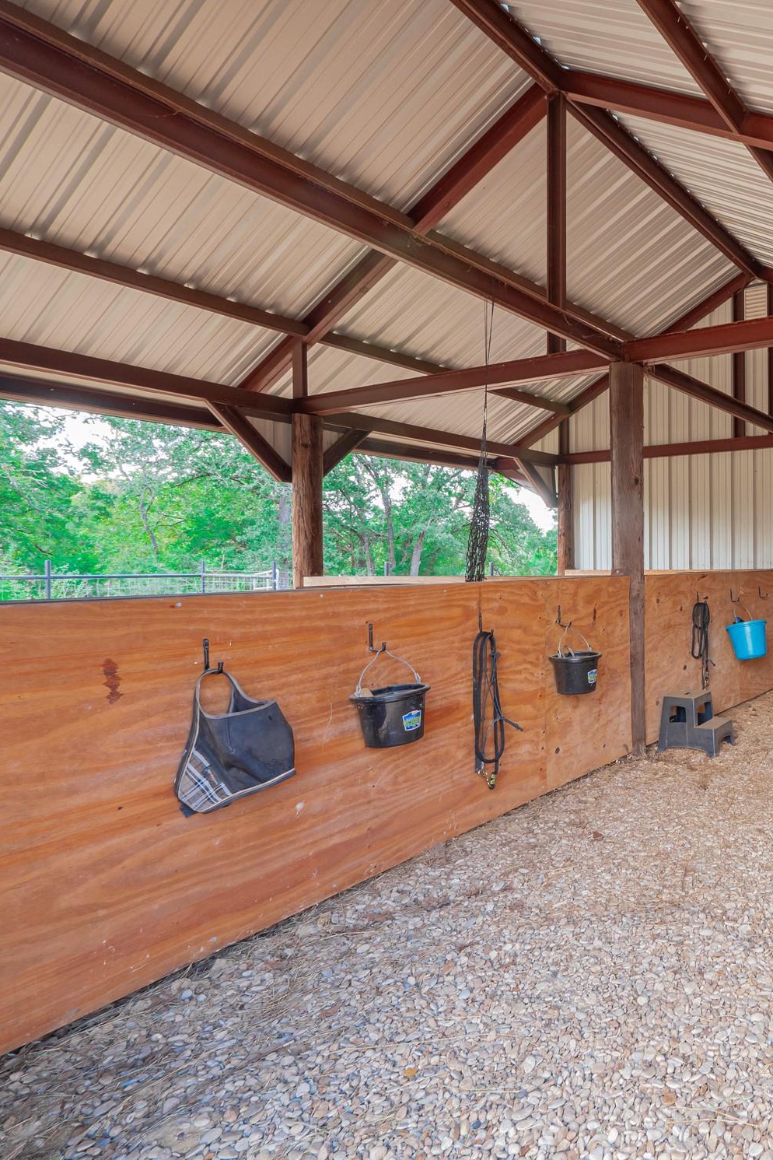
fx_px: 644
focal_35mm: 20
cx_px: 755
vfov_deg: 84.0
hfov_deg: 51.1
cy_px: 573
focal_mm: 7
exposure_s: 1/6
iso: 200
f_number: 8
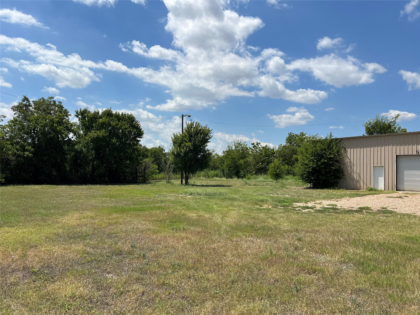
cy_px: 158
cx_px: 210
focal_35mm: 26
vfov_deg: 53.1
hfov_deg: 67.3
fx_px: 315
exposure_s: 1/6993
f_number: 1.5
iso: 50
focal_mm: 5.7
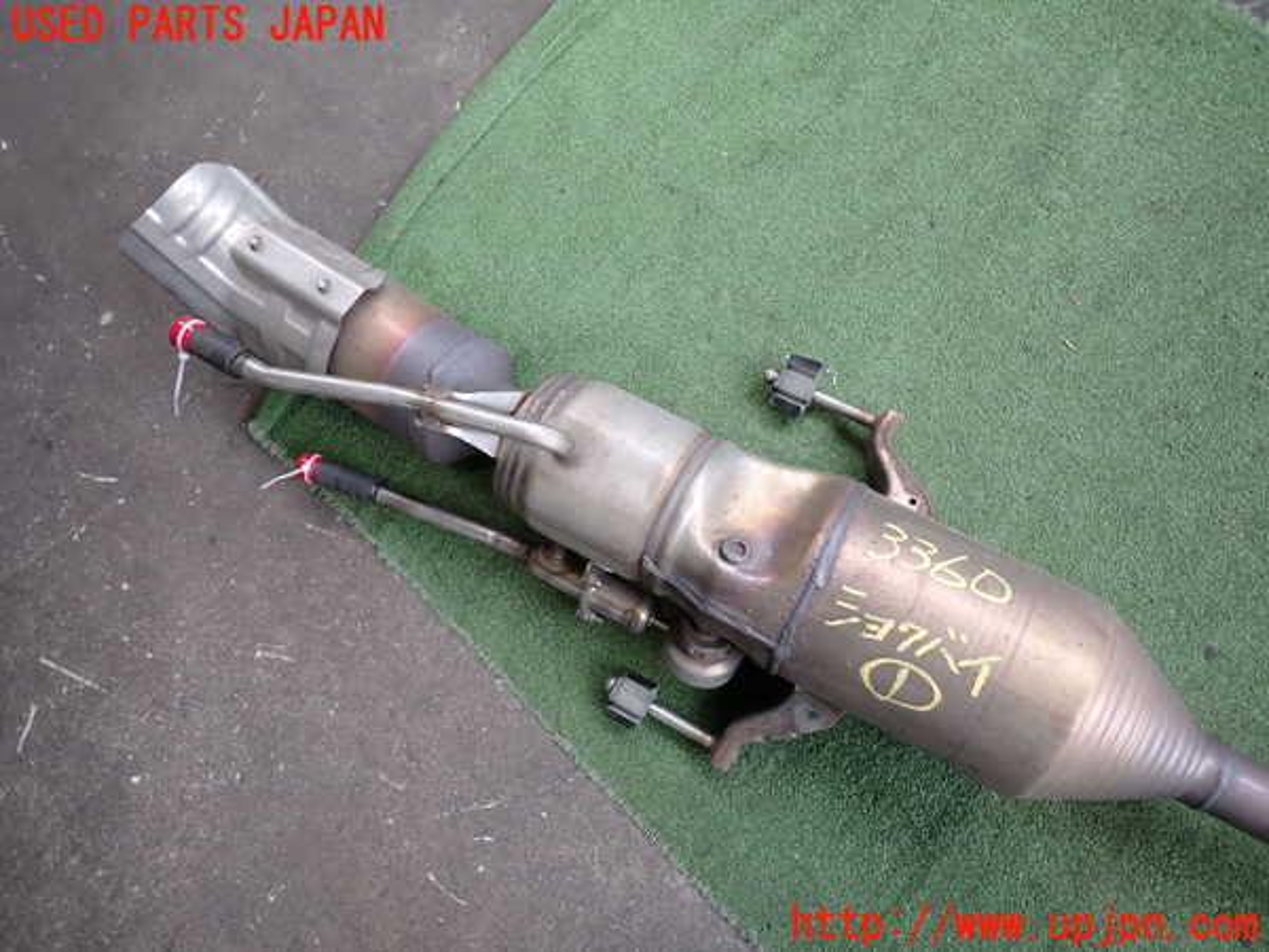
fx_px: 916
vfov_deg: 54.9
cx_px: 634
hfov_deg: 69.4
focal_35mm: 25
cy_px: 476
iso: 160
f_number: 2
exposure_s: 1/125
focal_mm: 4.5
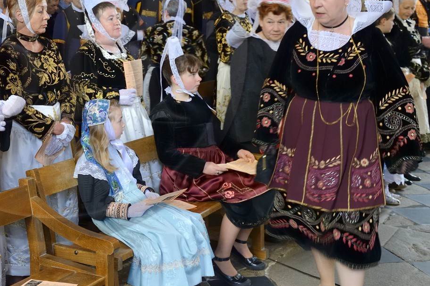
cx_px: 52
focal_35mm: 51
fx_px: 609
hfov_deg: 36.7
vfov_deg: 25.8
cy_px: 45
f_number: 4.5
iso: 1600
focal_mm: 29
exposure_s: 1/40
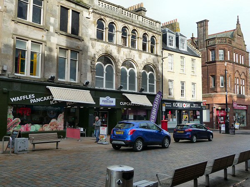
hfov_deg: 49.0
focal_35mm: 38
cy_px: 94
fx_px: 274
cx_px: 125
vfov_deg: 37.7
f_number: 3.8
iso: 160
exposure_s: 1/250
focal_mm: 6.3
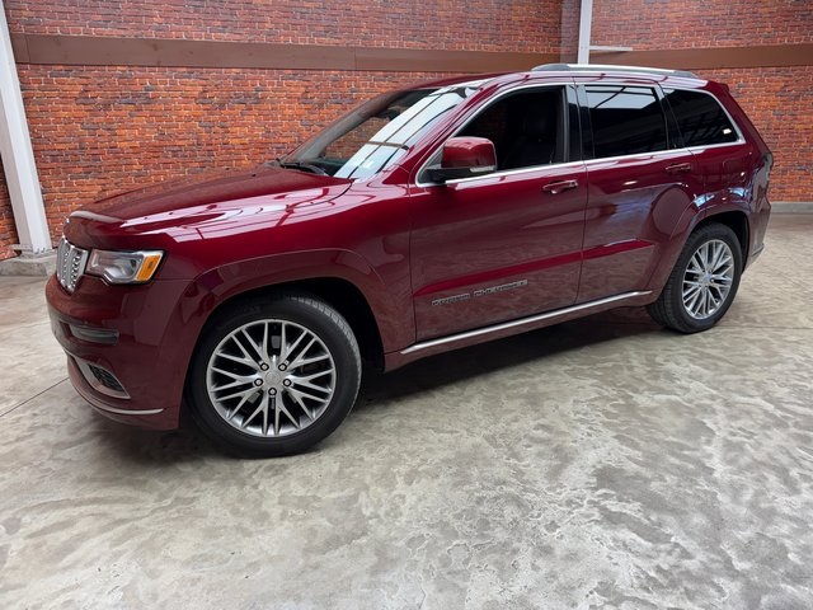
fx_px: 564
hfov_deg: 71.6
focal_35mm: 24
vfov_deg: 56.8
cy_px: 305
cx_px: 406
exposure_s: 1/120
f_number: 1.78
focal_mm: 6.76
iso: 80
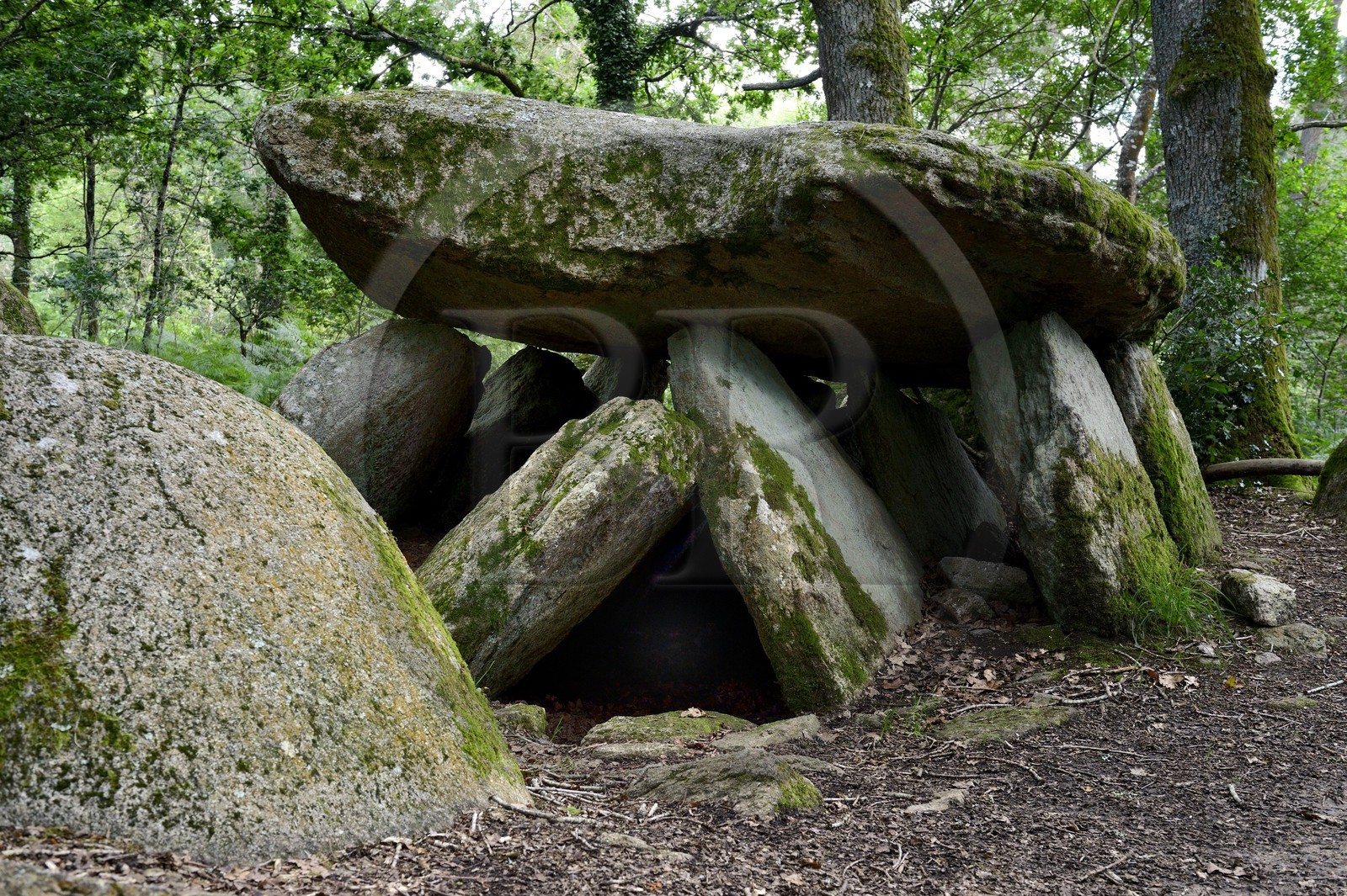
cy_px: 448
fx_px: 1421
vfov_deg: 35.0
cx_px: 674
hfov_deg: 50.7
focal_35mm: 38
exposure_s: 1/50
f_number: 8
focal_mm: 38
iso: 800
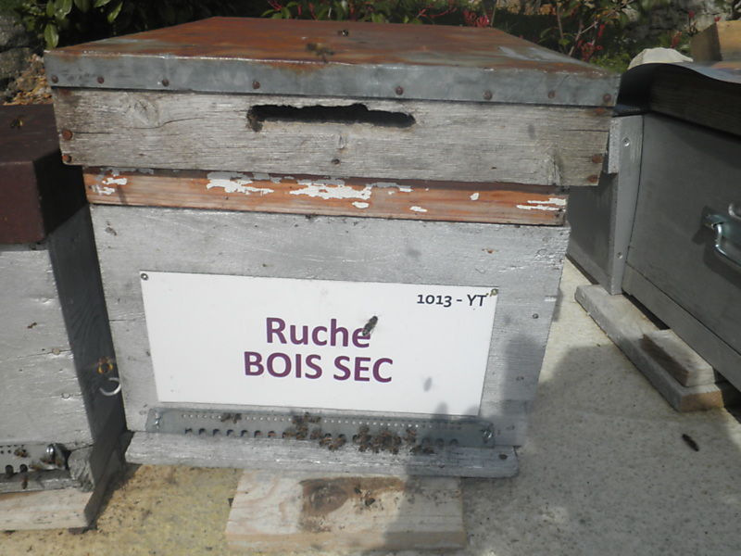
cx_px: 370
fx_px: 557
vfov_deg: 53.1
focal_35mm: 26
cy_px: 278
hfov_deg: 67.3
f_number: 7.9
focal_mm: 4.7
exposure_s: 1/320
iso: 64
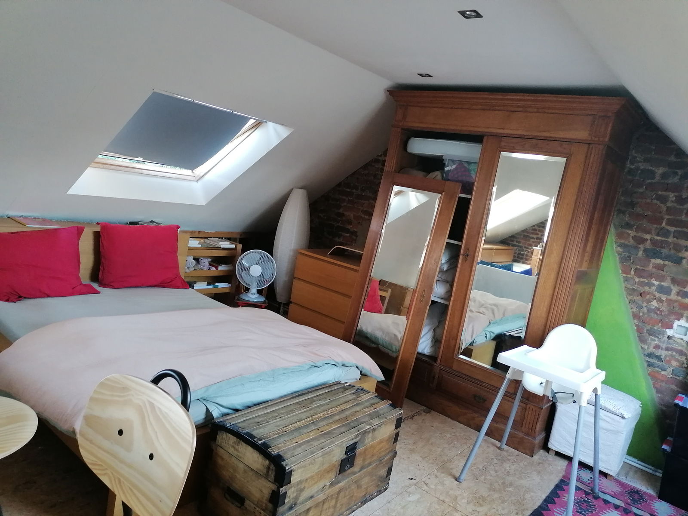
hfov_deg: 65.3
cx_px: 344
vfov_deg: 51.4
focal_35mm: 27
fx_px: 537
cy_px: 258
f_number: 1.8
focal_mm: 4.75
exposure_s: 1/33.3
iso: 320
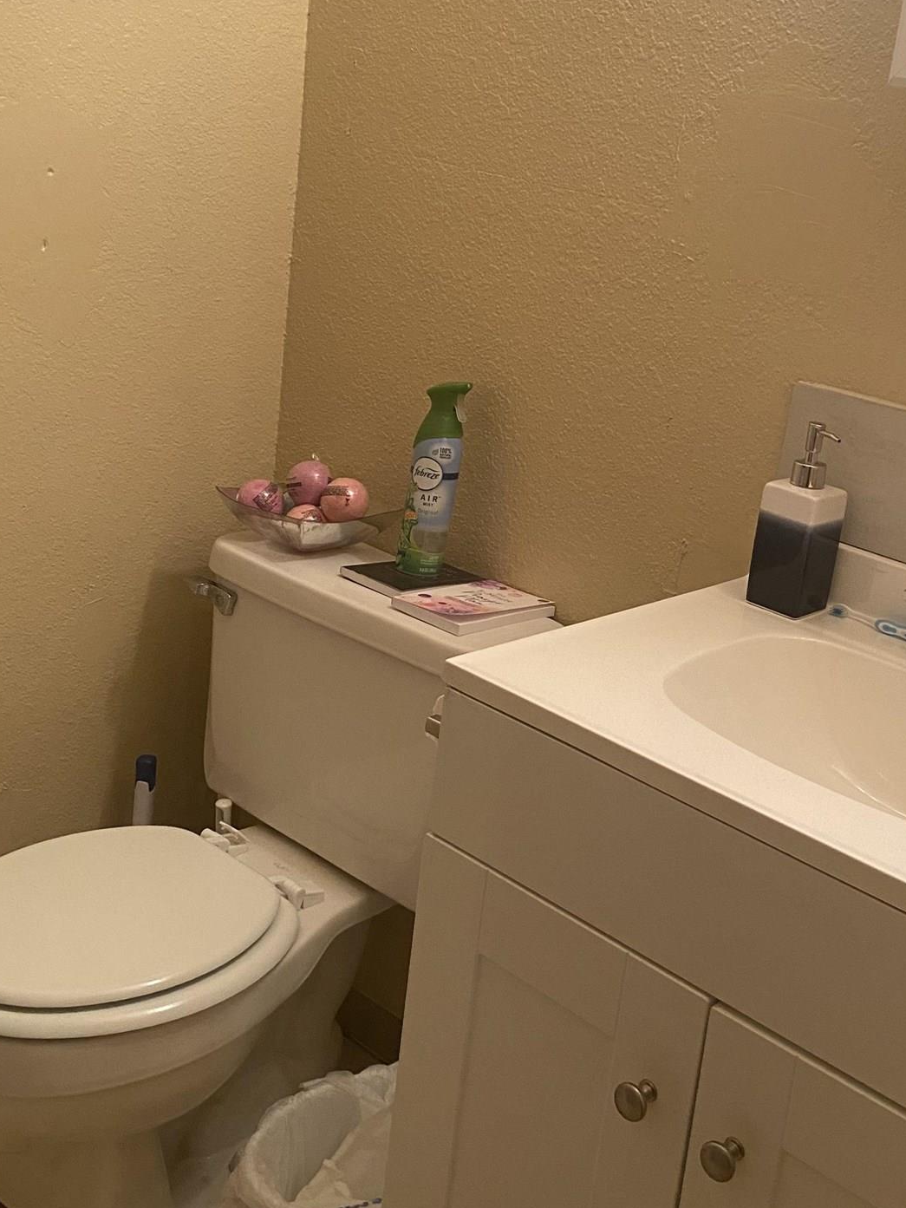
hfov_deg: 33.4
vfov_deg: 43.5
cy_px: 463
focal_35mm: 43
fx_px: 1500
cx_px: 570
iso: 250
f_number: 1.8
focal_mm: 4.25
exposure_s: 1/60
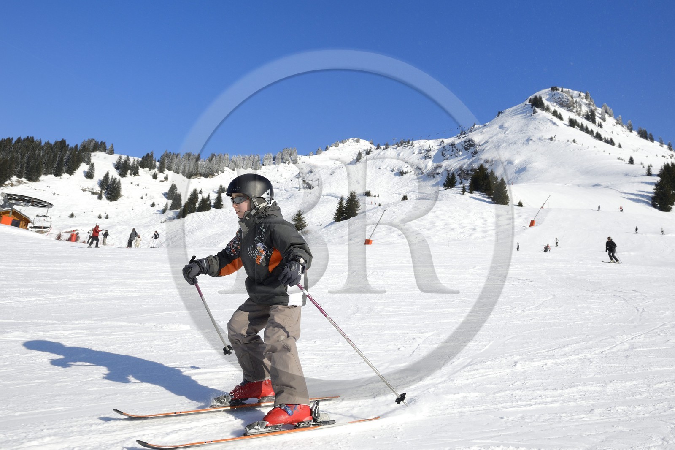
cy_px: 225
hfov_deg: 63.7
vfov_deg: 44.9
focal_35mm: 29
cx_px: 338
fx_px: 544
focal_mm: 29
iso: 200
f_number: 10
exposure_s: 1/800
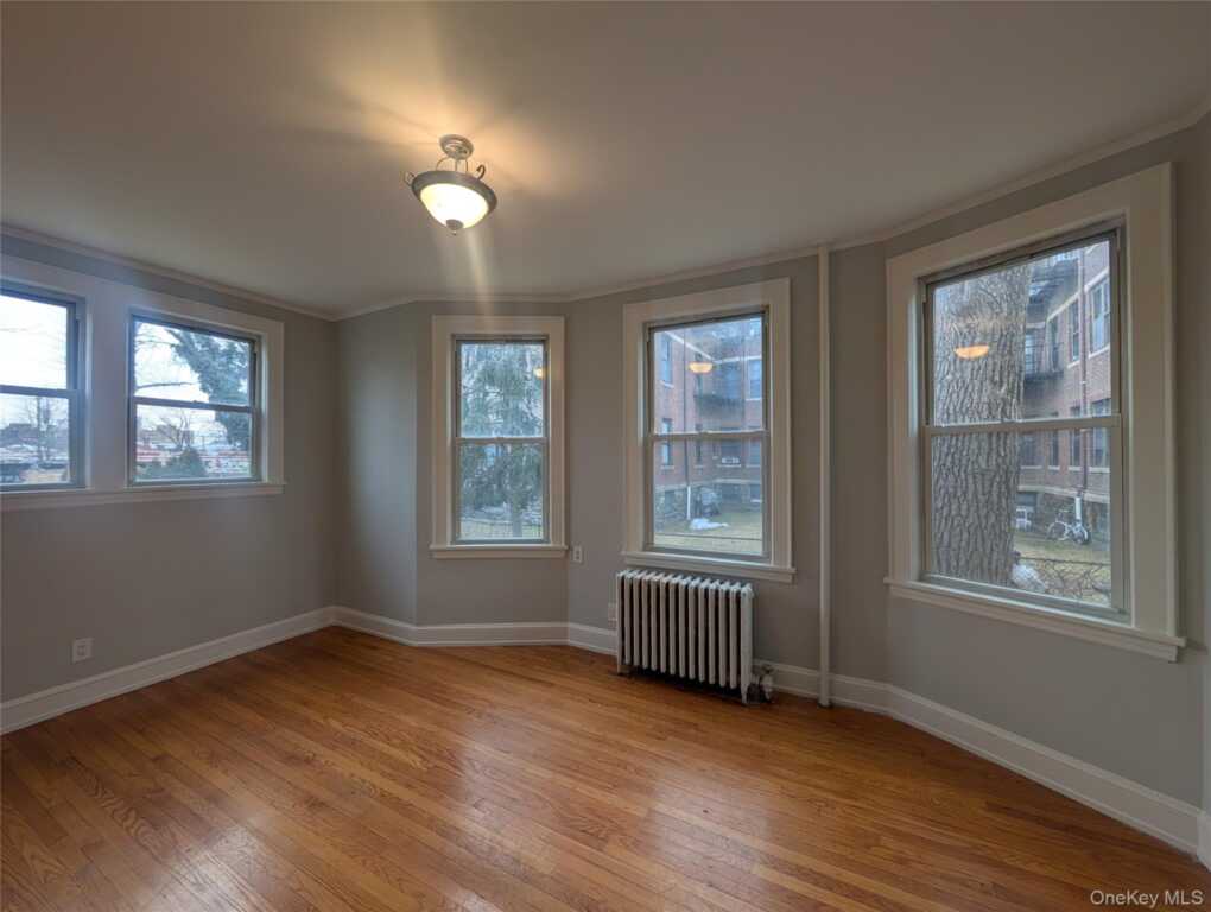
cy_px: 456
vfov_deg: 94.6
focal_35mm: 12
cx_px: 606
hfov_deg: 110.5
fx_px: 420
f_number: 1.7
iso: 47
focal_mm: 2.02
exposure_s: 1/126
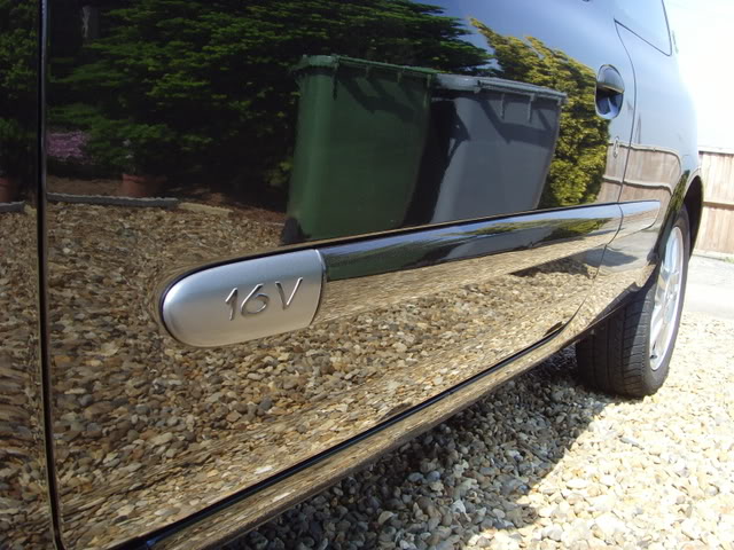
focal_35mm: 39
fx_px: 827
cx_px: 367
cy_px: 275
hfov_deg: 47.9
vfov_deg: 36.8
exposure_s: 1/250
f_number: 3.5
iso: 80
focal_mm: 6.6
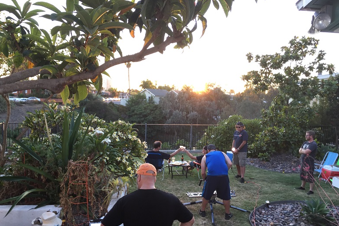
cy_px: 127
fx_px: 292
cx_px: 166
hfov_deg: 60.3
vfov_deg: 42.3
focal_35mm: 31
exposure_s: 1/60
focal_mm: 4.15
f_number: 2.2
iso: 40
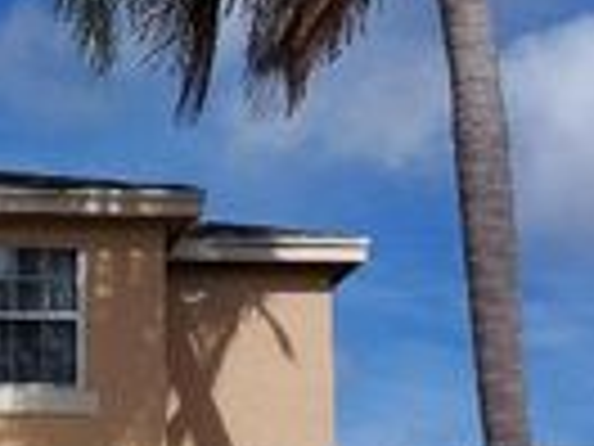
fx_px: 1562
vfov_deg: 15.5
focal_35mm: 91
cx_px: -189
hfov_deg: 19.7
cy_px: 565
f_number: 1.8
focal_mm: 5.23
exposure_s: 1/2960
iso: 25
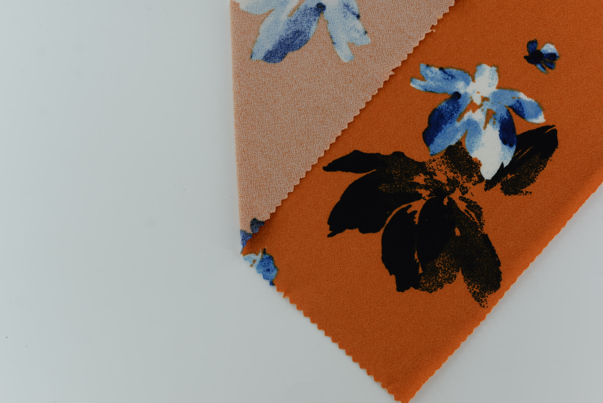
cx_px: 302
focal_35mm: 50
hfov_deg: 39.6
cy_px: 202
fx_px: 838
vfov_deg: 27.0
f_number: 3.5
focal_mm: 50
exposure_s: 1/250
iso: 100
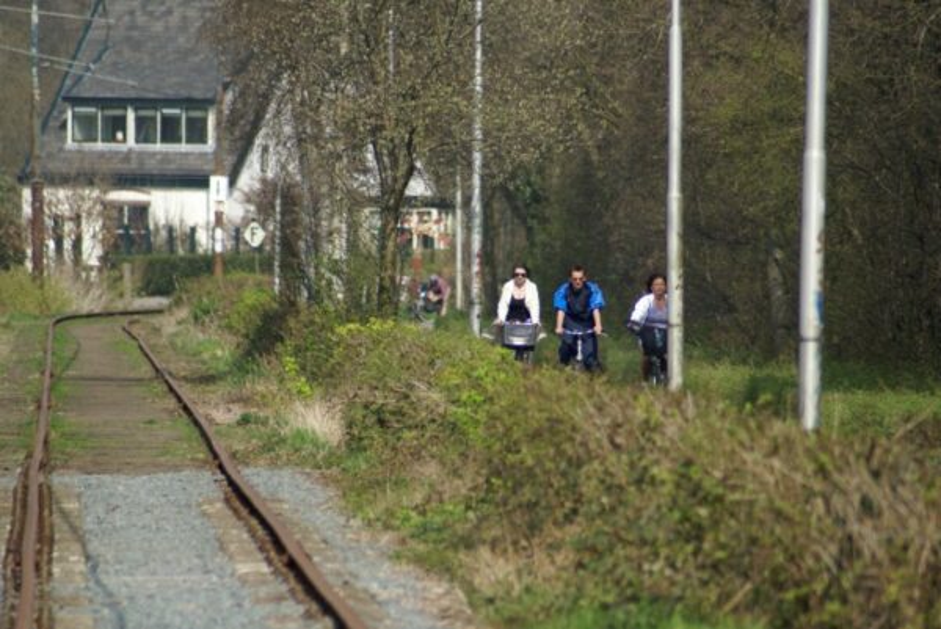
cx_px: 470
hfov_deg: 4.6
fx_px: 11771
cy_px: 314
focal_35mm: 450
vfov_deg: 3.1
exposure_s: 1/500
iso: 100
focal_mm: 300
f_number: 5.6
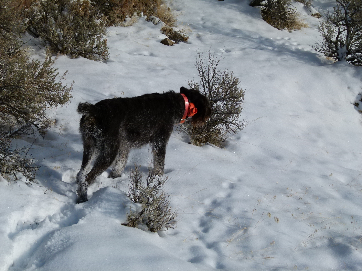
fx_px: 816
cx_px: 181
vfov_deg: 18.9
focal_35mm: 78
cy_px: 136
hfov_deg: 25.0
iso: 100
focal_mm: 14.1
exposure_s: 1/2000
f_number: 4.5
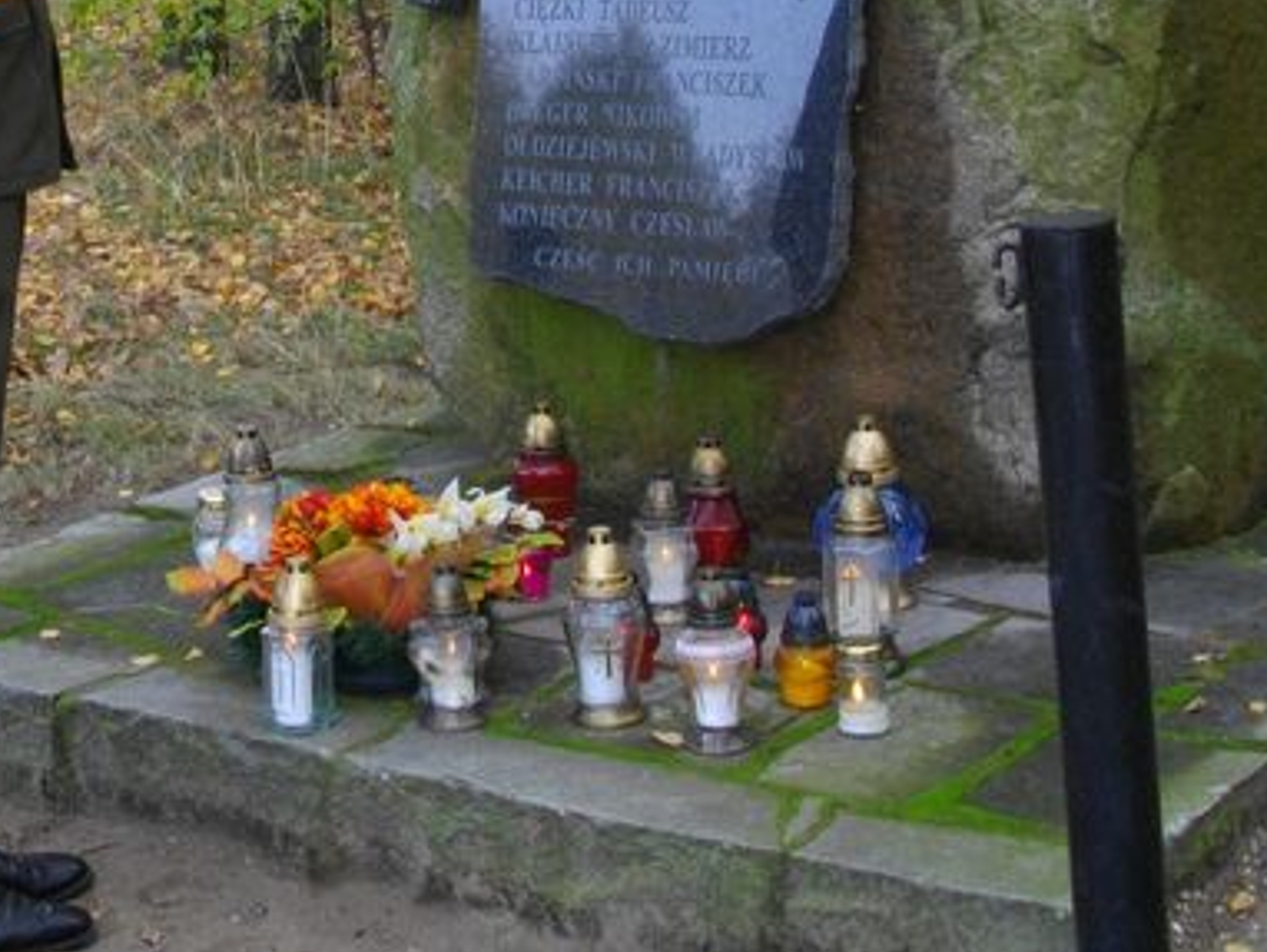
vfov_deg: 21.7
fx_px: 2454
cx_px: 484
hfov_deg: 28.9
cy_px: 196
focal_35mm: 67
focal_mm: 5.7
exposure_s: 1/125
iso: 101
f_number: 2.9
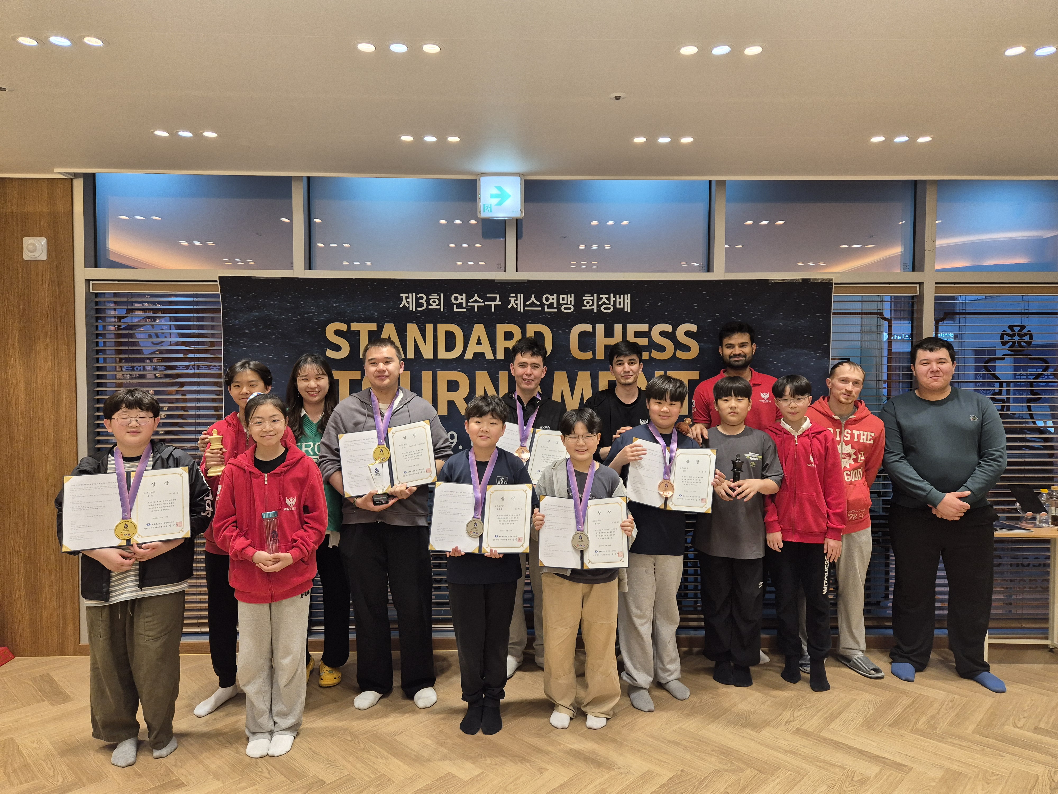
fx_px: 703
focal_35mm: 23
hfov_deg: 73.9
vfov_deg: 58.9
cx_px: 529
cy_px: 397
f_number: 1.8
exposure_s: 1/120
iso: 100
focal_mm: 5.4
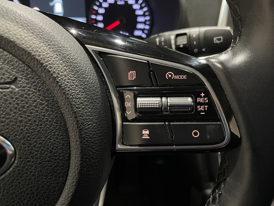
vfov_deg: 53.1
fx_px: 206
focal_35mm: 26
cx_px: 137
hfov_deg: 67.3
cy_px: 103
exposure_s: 1/50
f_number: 1.6
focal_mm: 4.2
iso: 320
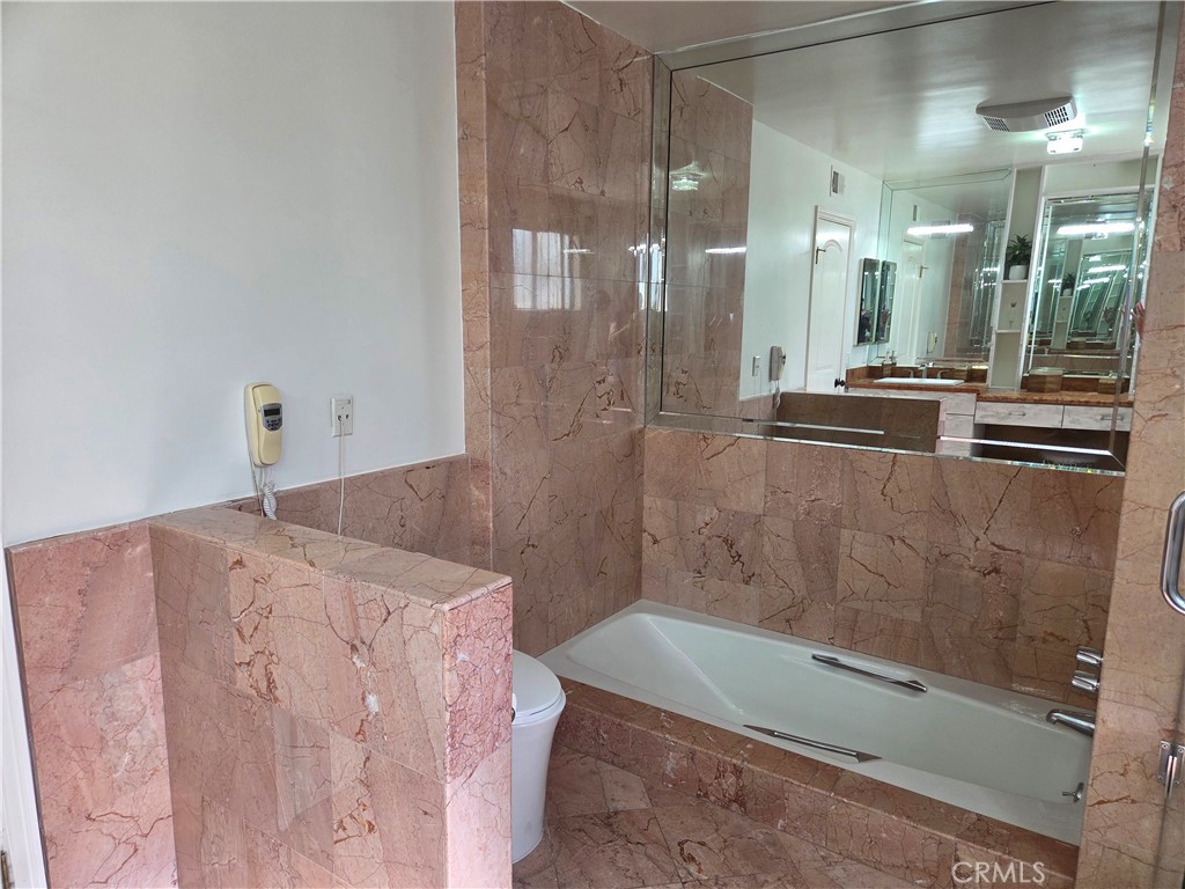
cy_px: 444
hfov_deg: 73.9
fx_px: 787
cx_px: 592
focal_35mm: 23
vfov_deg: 58.9
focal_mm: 5.4
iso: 125
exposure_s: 1/120
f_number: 1.8
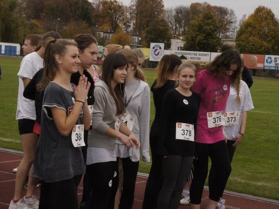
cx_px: 145
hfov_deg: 23.8
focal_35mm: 82
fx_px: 661
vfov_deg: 18.0
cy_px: 105
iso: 3200
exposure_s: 1/160
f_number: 29
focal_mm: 50
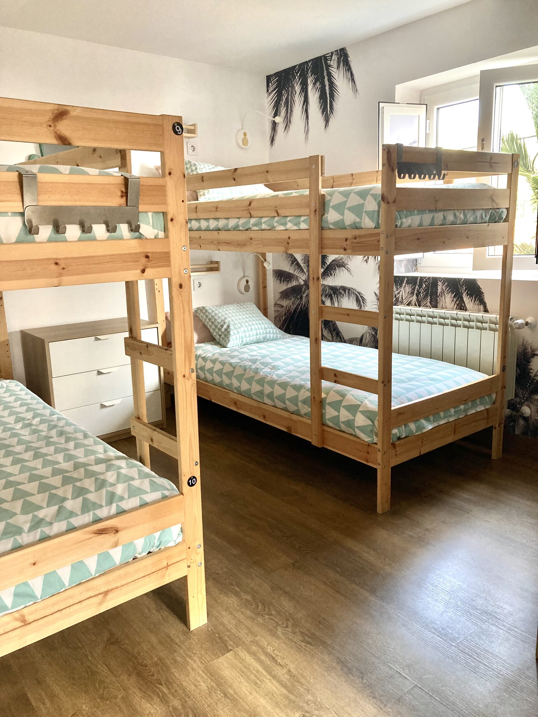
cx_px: 269
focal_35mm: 28
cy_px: 358
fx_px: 580
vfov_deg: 63.4
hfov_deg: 49.7
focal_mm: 3.99
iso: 250
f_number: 1.8
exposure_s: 1/60
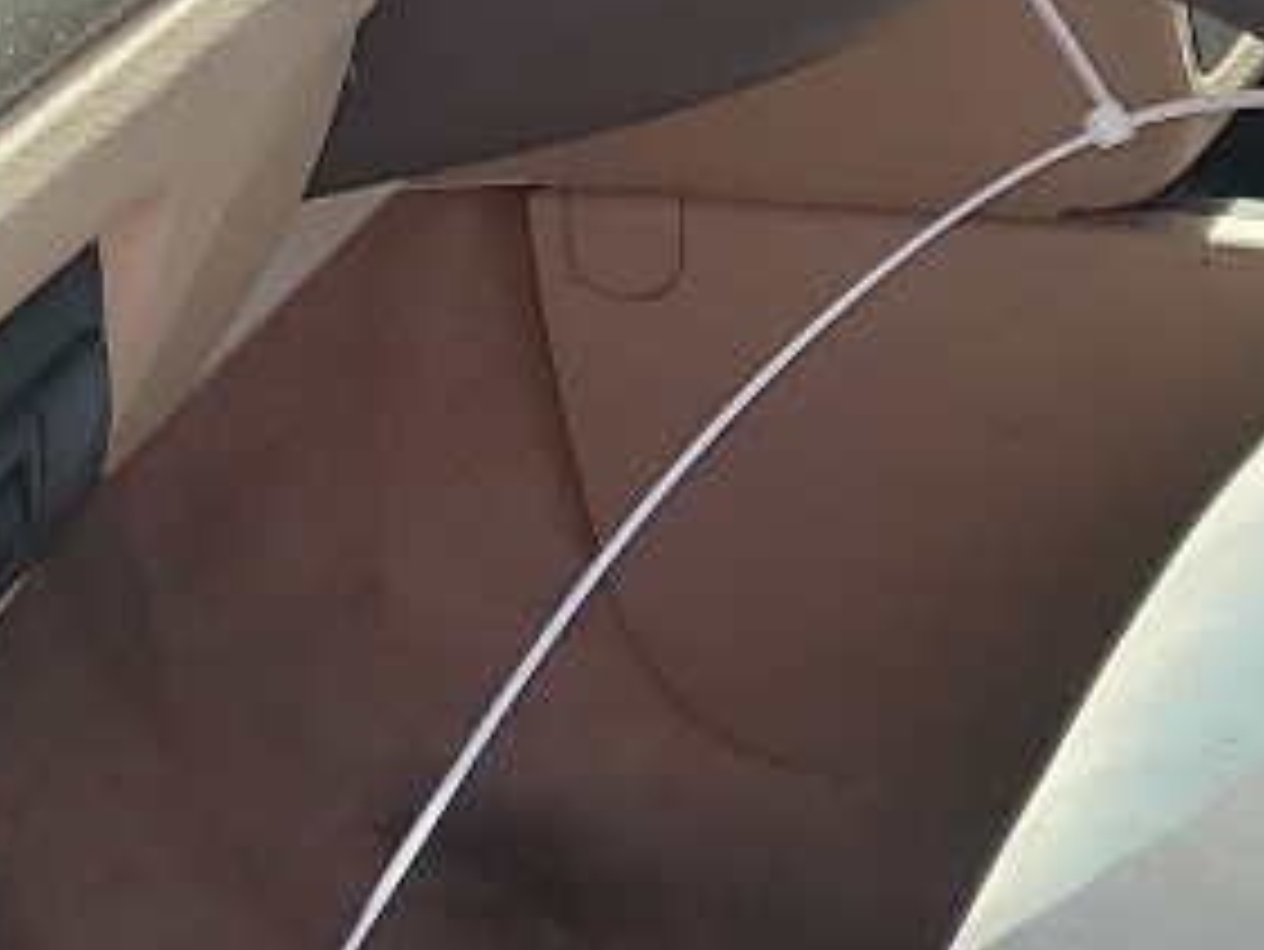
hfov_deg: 12.5
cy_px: 342
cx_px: 2029
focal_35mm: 148
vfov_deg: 10.0
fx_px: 5407
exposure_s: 1/1429
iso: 50
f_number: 1.5
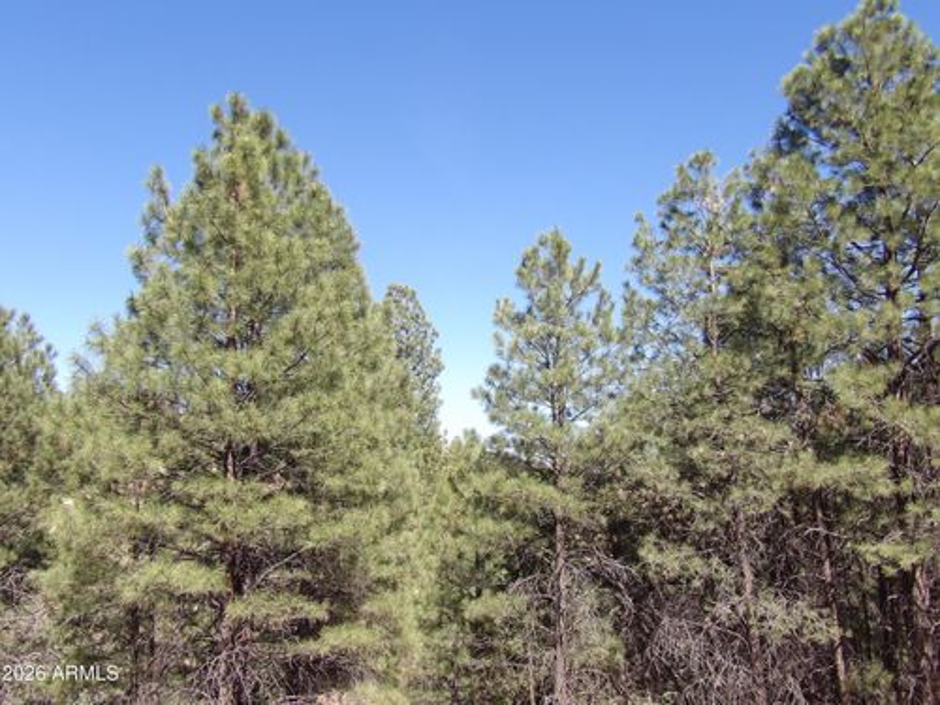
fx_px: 1059
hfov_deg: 47.9
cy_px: 352
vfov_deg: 36.8
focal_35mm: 39
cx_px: 470
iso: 100
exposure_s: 1/380
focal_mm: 7
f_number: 3.7
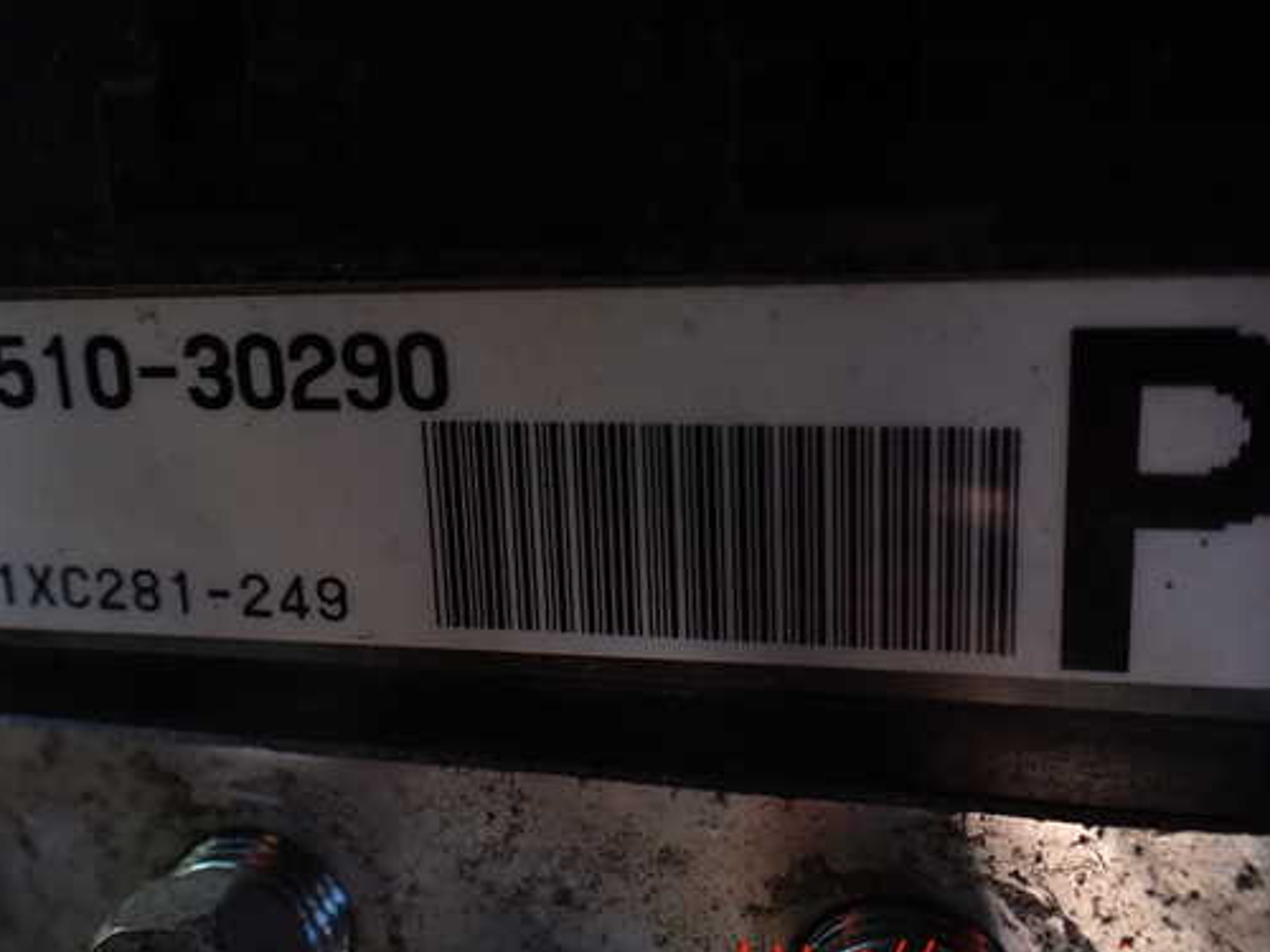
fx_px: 1321
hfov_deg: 51.2
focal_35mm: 36
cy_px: 429
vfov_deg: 39.6
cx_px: 551
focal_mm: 5.4
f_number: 2.3
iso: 100
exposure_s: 1/200
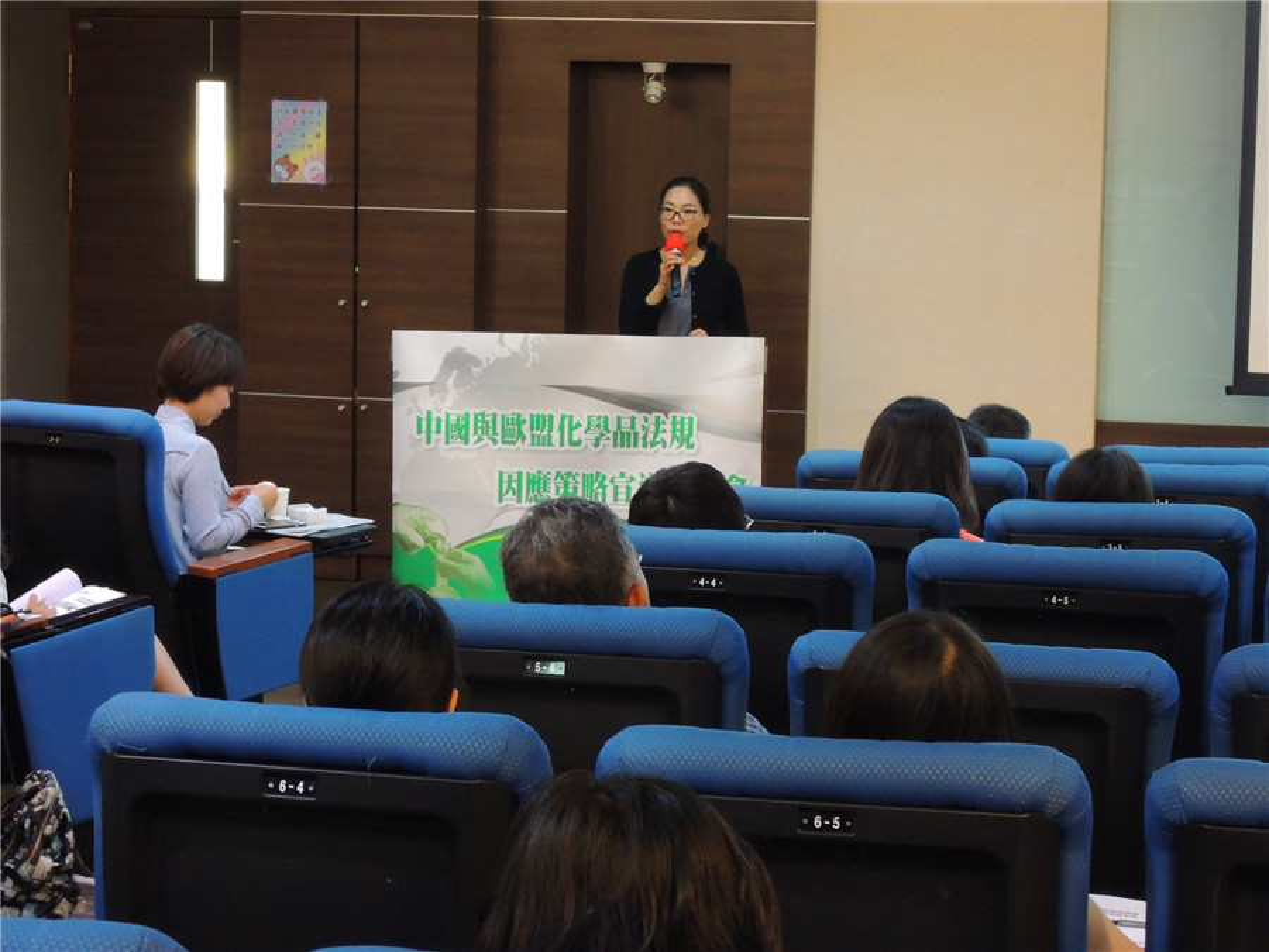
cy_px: 476
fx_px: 3666
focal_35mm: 100
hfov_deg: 19.6
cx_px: 634
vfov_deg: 14.8
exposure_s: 1/8
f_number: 4.9
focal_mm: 17.9
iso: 800
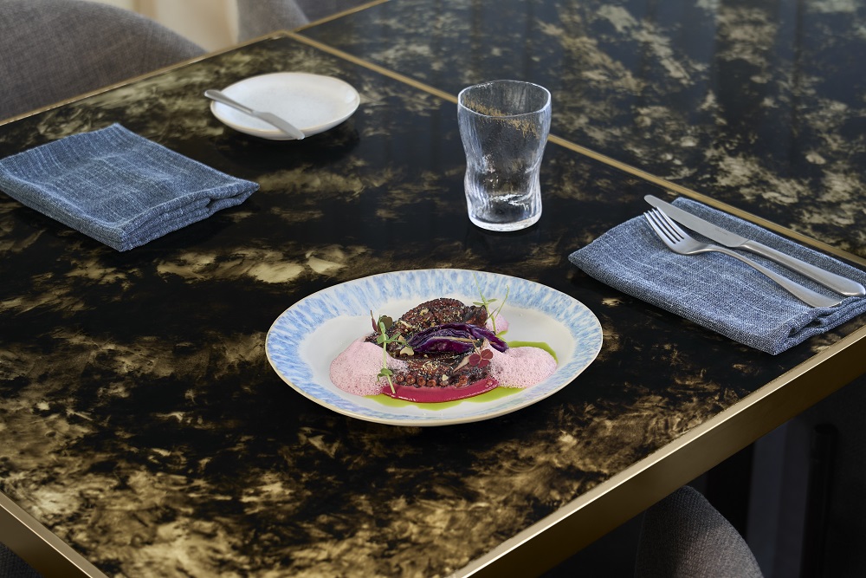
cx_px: 433
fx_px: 1660
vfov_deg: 19.7
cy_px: 289
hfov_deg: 29.2
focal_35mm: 69
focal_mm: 46
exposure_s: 1/50
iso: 125
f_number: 4.5
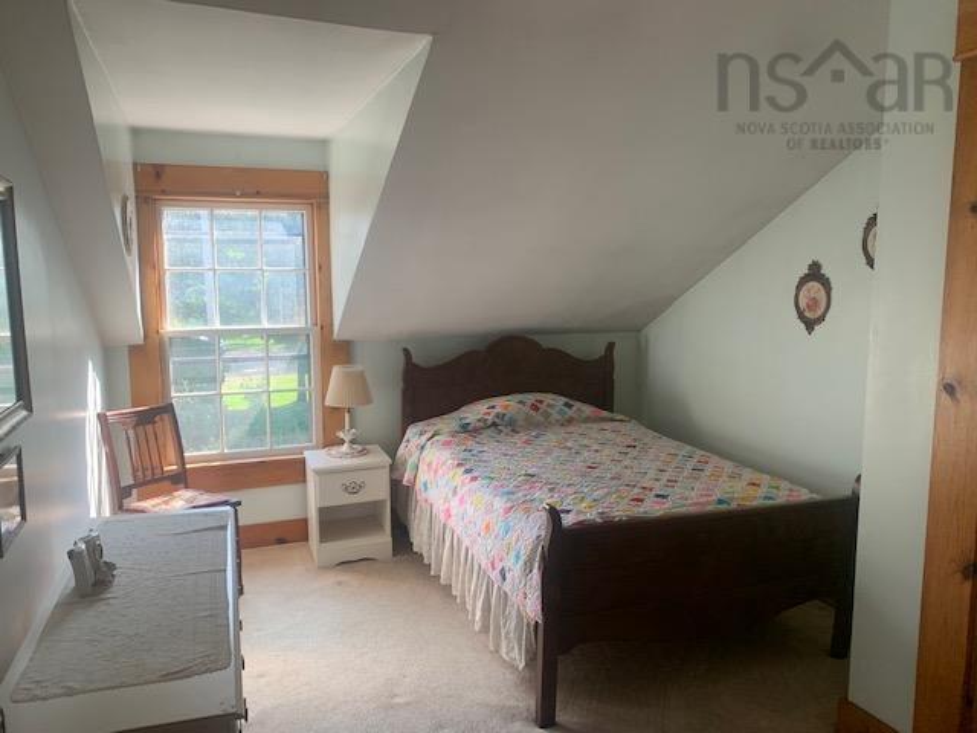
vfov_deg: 53.1
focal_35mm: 26
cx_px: 488
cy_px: 366
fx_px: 734
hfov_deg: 67.3
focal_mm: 4.25
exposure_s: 1/121
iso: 64
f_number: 1.8
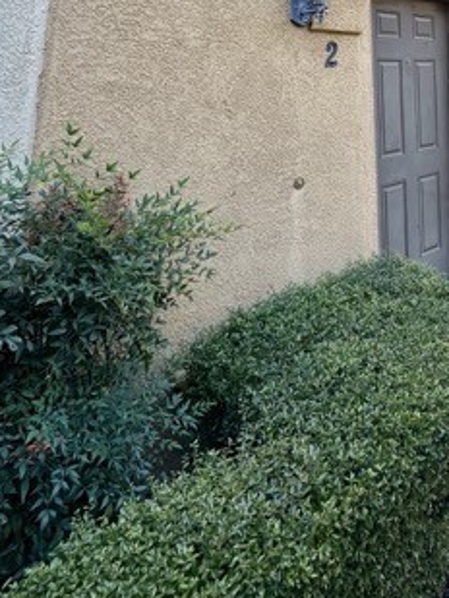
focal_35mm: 29
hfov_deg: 45.0
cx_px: 379
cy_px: 79
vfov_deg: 55.0
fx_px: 501
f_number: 2.2
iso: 40
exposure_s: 1/111
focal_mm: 2.22
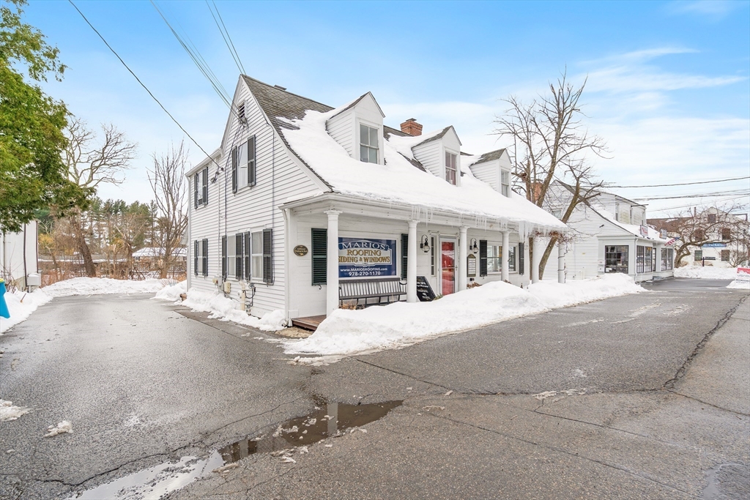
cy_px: 250
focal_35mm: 16
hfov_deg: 96.7
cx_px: 375
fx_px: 333
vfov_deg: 73.8
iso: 160
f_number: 8
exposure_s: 1/320
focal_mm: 16
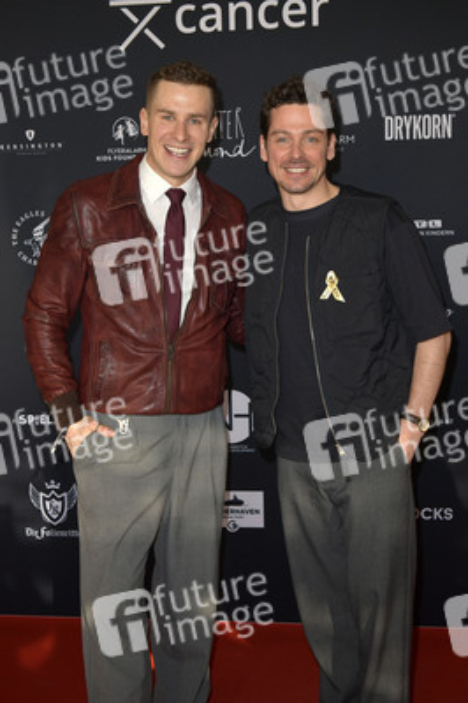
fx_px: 859
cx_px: 234
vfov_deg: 44.5
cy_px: 352
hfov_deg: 30.5
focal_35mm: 44
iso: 500
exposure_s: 1/200
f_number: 5.6
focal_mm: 44
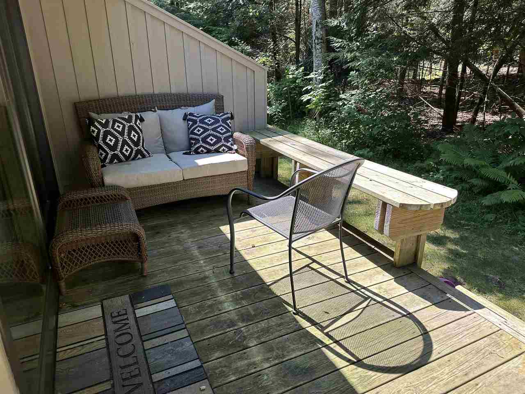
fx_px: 364
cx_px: 262
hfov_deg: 71.6
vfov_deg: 56.8
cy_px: 197
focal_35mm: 24
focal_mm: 6.86
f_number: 1.78
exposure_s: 1/676
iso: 80
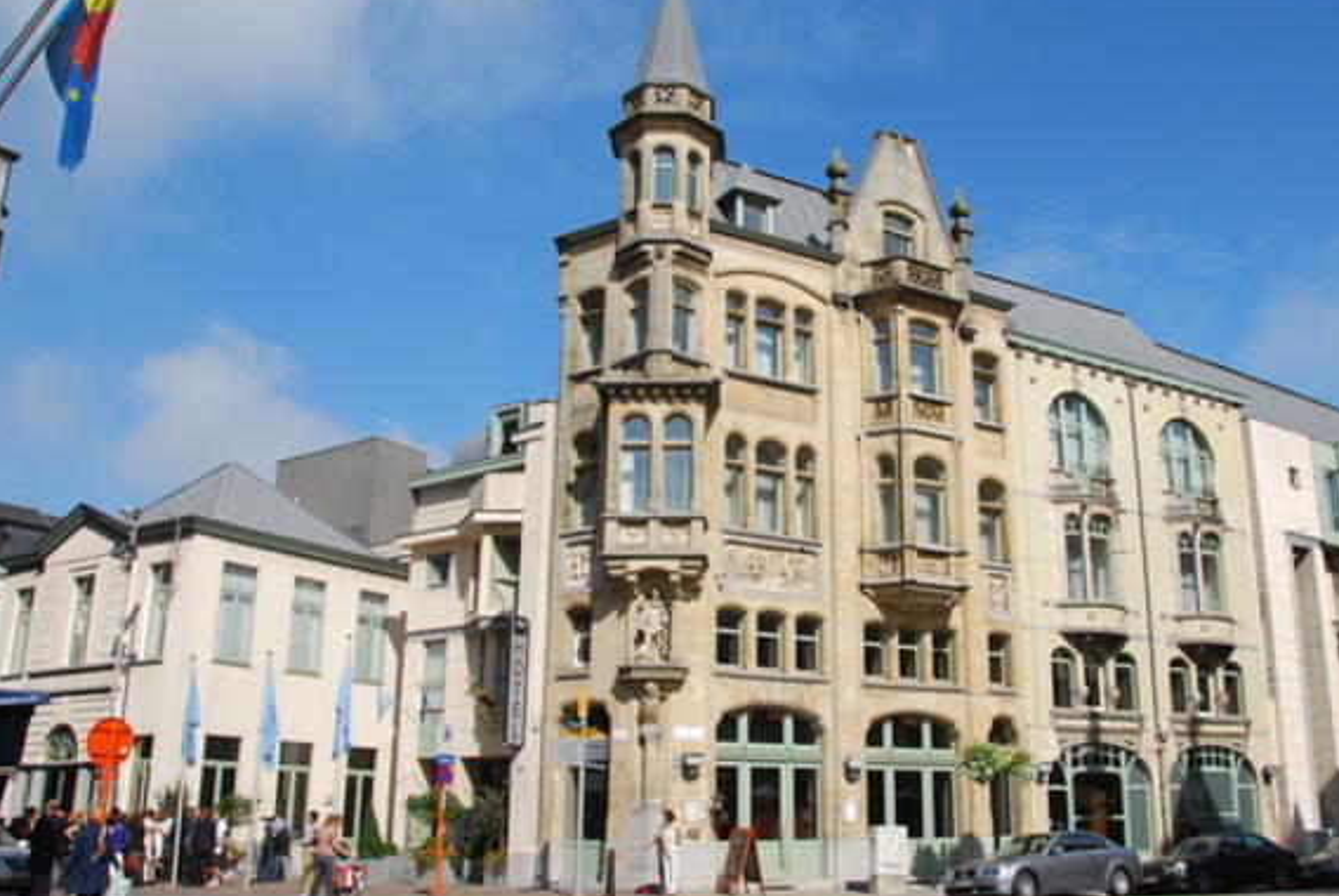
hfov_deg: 58.3
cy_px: 462
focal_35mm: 32
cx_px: 786
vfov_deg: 41.2
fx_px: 1191
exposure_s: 1/250
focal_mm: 18
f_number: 8
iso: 100
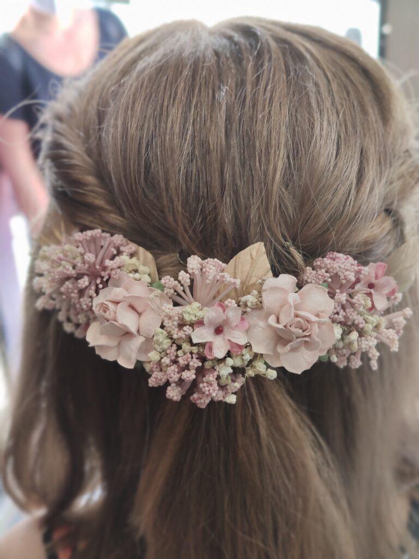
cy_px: 280
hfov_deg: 35.1
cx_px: 210
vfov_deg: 45.8
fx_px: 662
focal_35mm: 41
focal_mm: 8.16
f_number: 2
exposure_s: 1/100
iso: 122
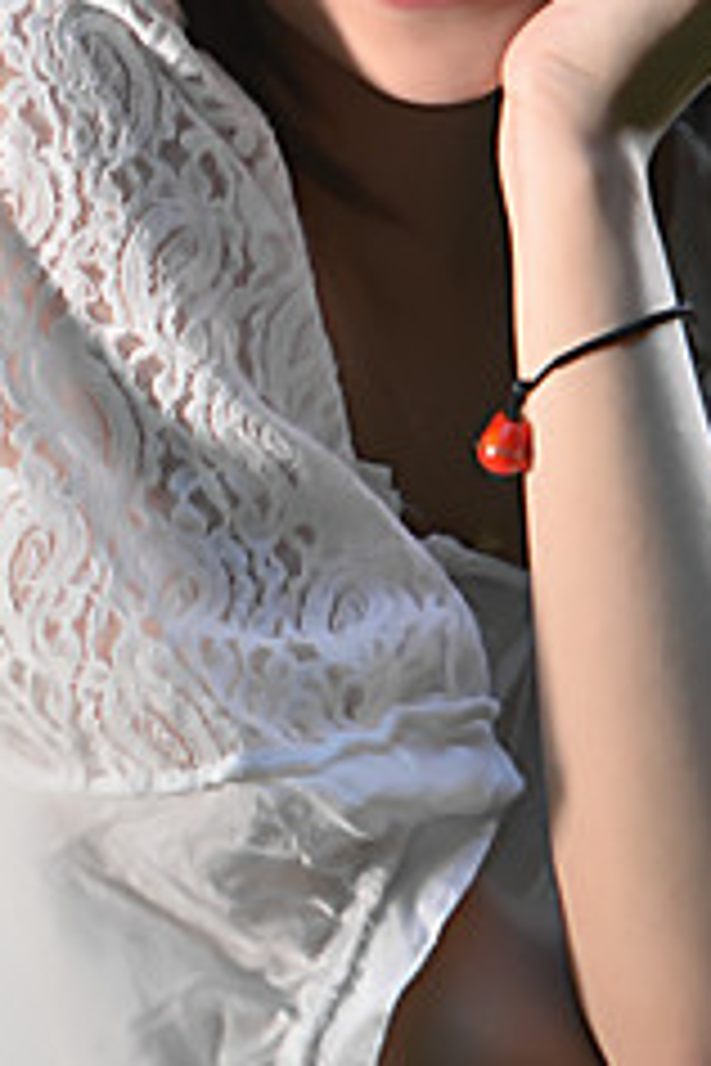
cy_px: 756
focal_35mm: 354
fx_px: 10486
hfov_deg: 3.9
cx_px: 376
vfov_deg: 5.8
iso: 400
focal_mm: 70
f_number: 4.5
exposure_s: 1/200
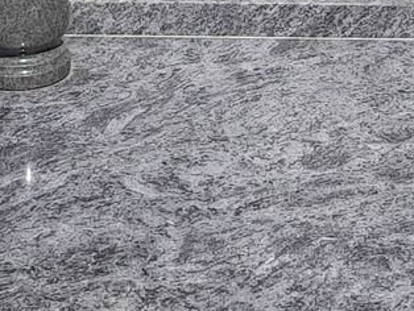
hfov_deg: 12.4
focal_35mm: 159
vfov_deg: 9.3
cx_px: 179
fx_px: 1903
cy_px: 22
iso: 20
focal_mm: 4.6
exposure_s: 1/750
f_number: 2
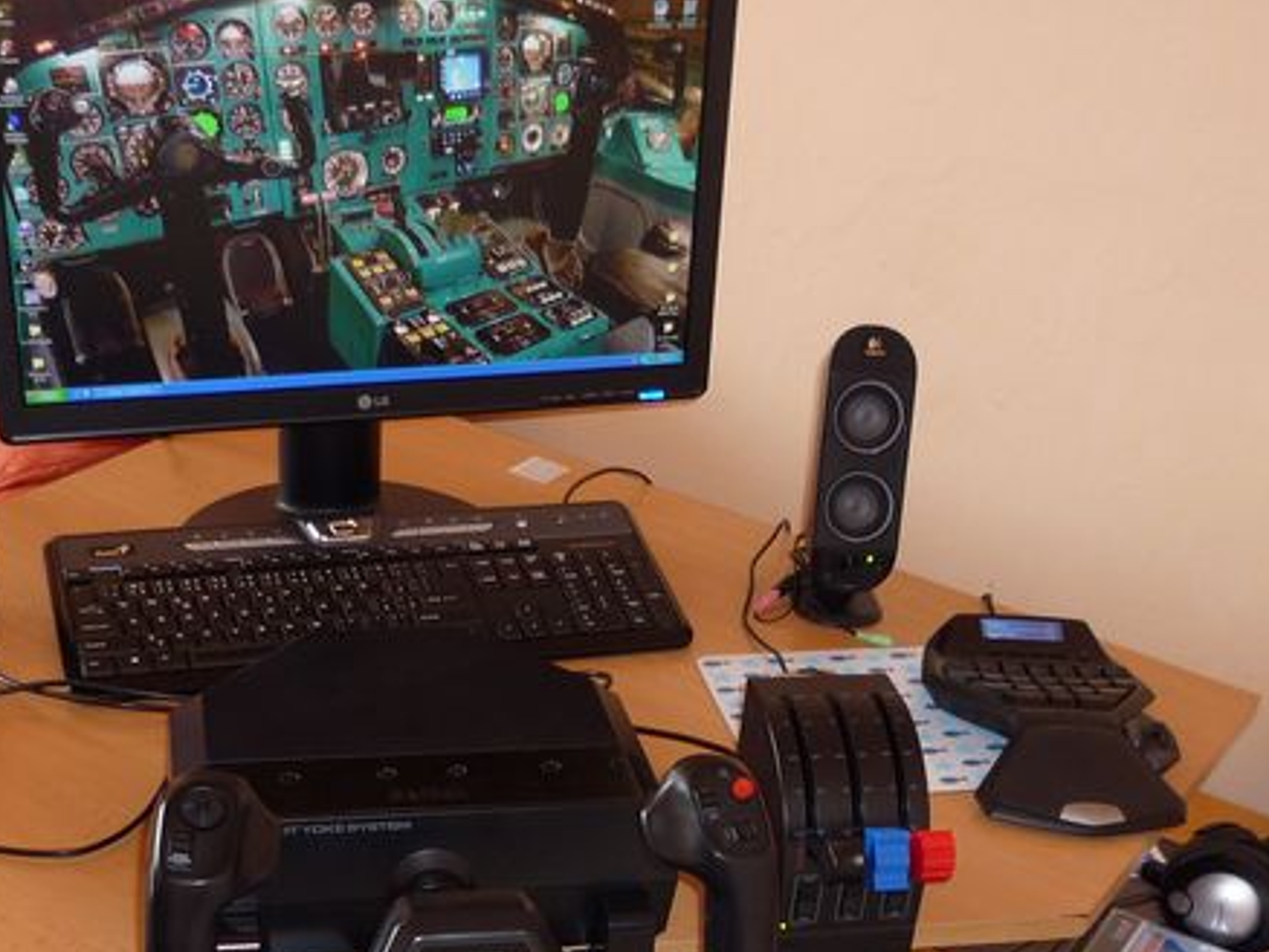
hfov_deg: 36.8
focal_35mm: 52
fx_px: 1907
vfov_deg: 27.1
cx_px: 608
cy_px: 845
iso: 100
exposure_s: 1/30
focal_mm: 4.4
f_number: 2.8
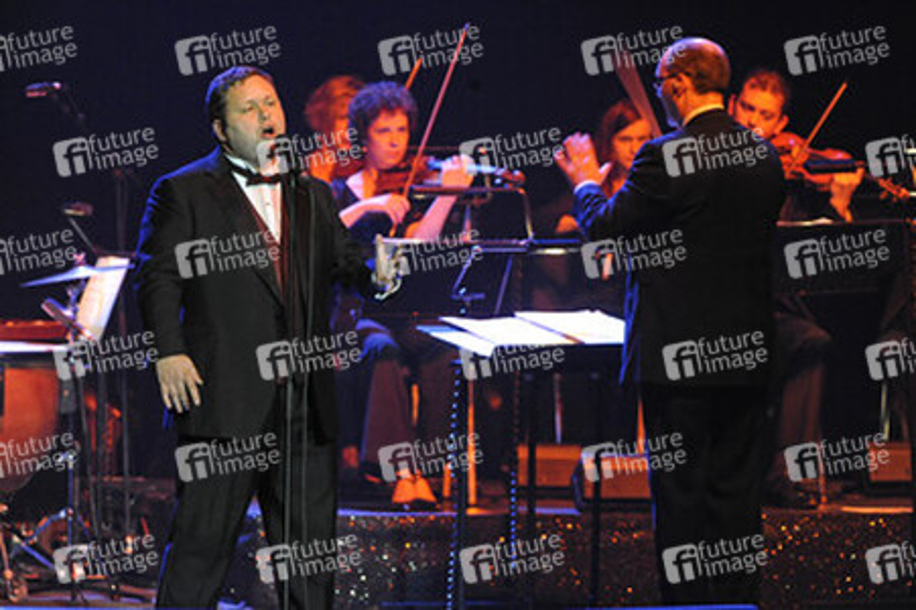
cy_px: 305
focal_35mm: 330
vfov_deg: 4.2
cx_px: 458
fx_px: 8390
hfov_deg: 6.2
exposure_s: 1/100
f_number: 5.6
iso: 4000
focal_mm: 330
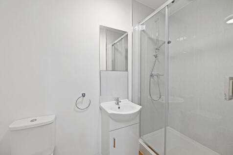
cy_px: 78
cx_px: 116
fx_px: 91
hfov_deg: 104.3
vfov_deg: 81.2
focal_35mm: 14
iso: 400
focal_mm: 14
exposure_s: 1/5
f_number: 7.1
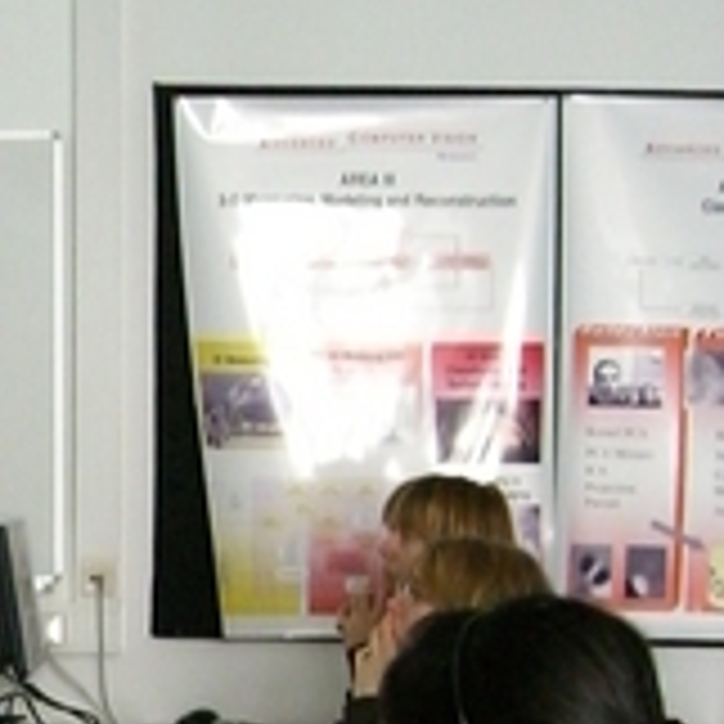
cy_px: 760
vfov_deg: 15.4
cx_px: -124
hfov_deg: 15.2
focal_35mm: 111
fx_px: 2627
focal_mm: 6.2
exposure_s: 1/50
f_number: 2.7
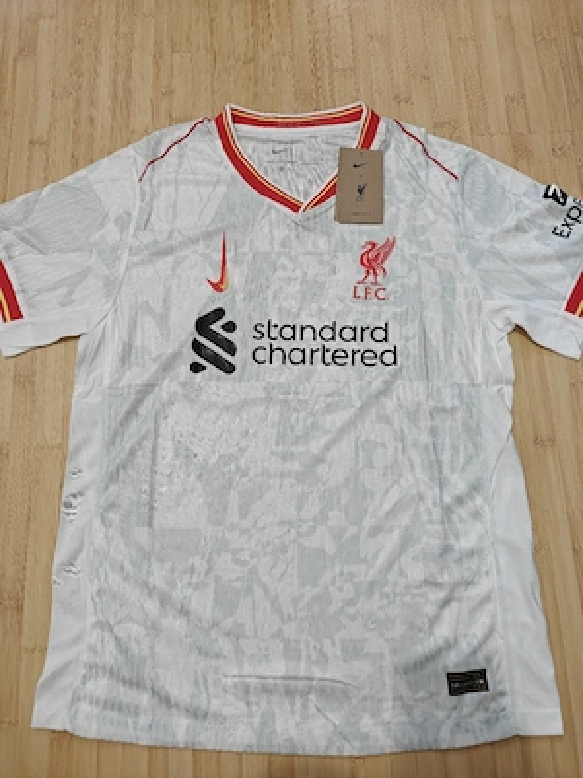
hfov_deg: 58.9
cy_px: 389
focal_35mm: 23
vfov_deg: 73.9
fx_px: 516
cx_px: 292
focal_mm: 6.06
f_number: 1.6
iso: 640
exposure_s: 1/100
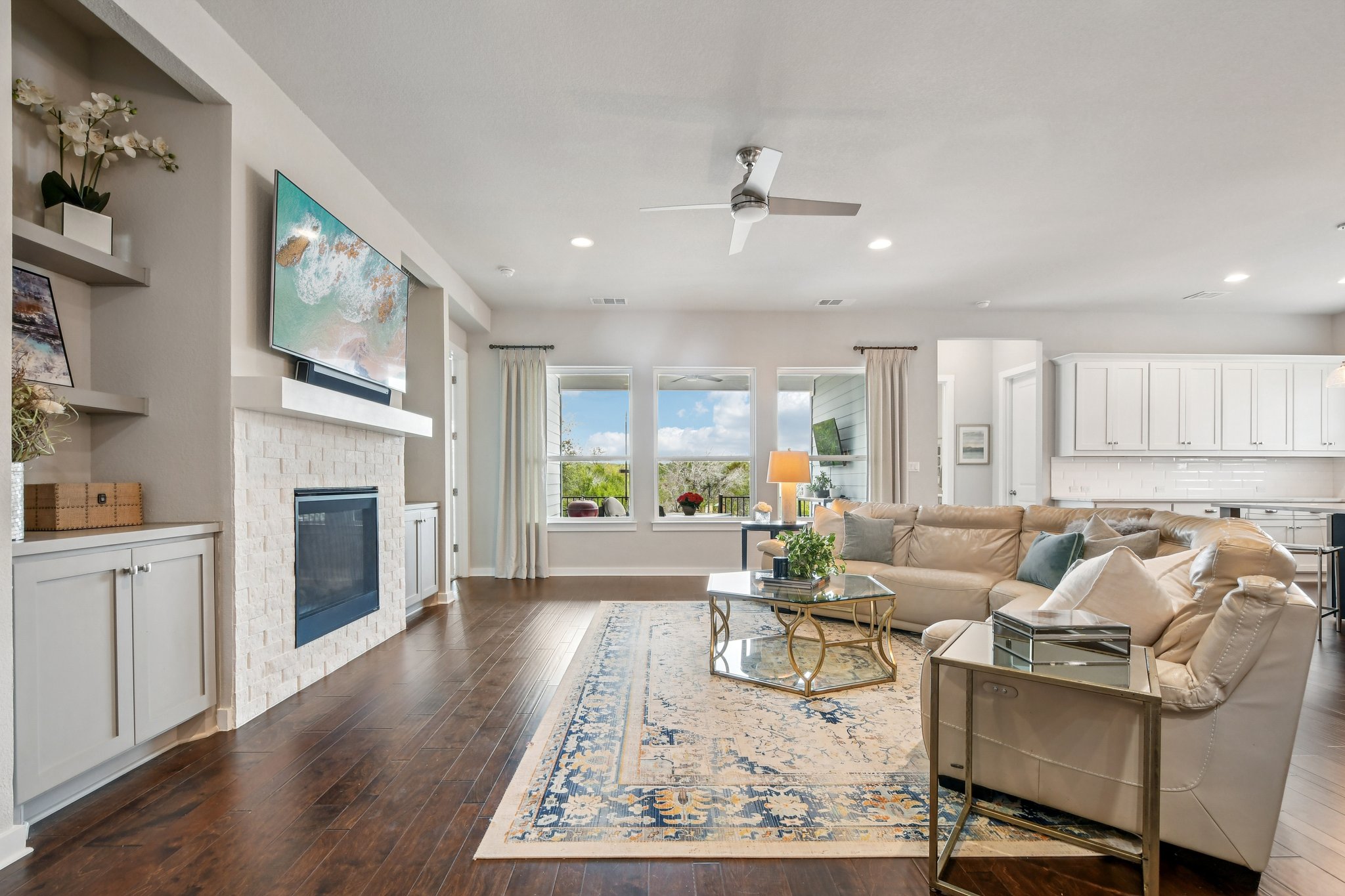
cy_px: 448
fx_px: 560
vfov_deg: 77.3
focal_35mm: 15
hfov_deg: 100.4
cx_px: 672
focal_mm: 10
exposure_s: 1/30
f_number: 8
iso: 400
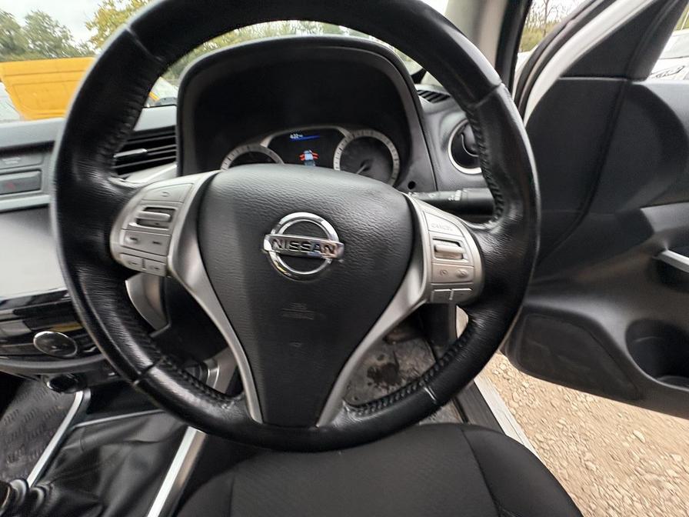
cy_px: 258
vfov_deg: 85.7
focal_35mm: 14
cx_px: 344
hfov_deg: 102.1
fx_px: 279
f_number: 2.2
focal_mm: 2.22
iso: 200
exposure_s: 1/60
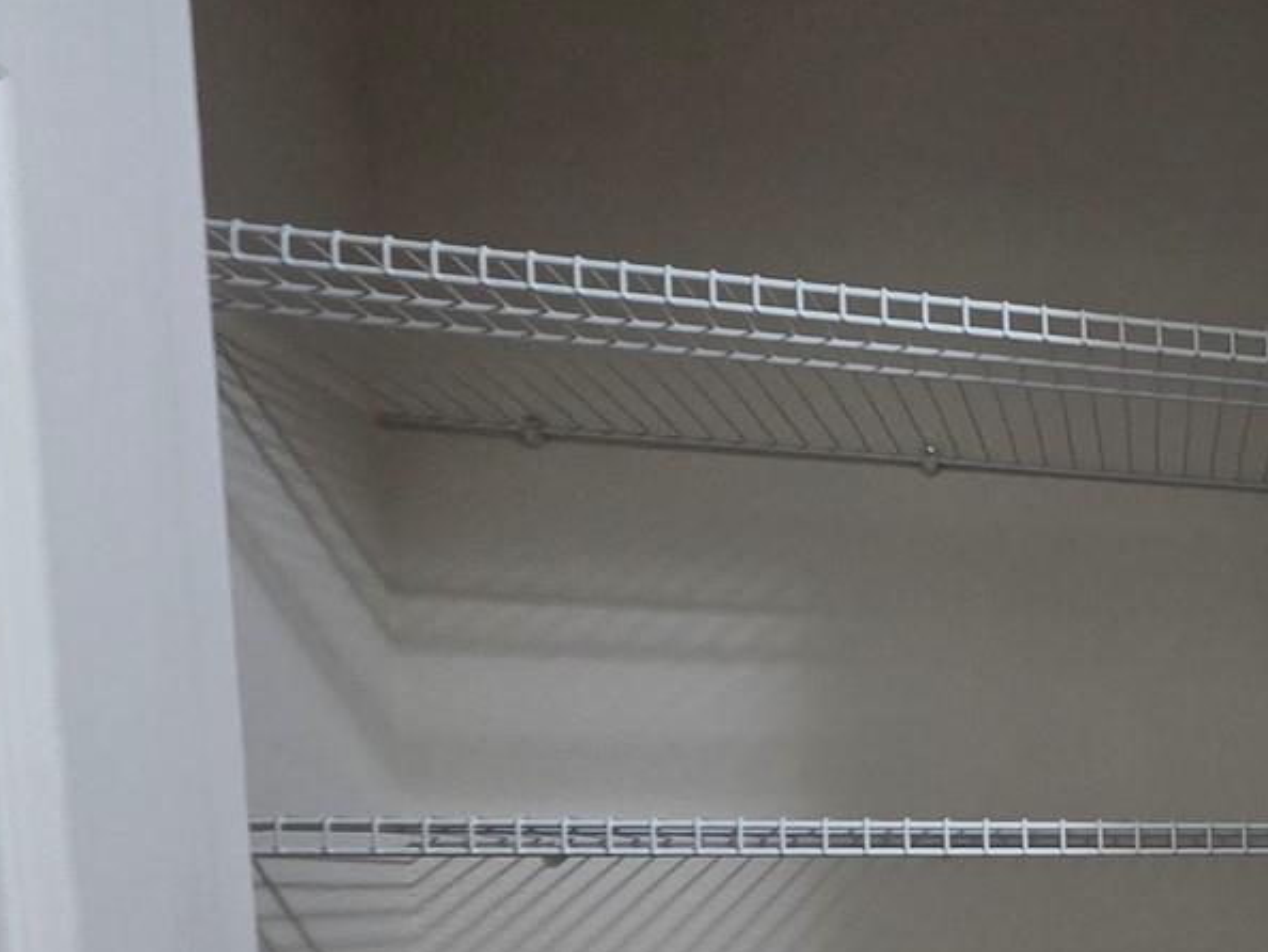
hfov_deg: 37.3
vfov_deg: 36.4
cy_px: 965
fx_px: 1283
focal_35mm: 35
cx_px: 1580
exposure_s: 1/60
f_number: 2.2
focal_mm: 2.2
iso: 250
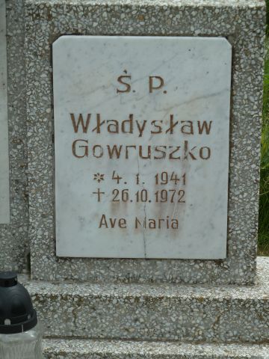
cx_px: 134
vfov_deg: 14.4
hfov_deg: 10.8
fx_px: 1419
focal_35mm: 137
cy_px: 180
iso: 80
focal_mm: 22.5
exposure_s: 1/400
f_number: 4.5
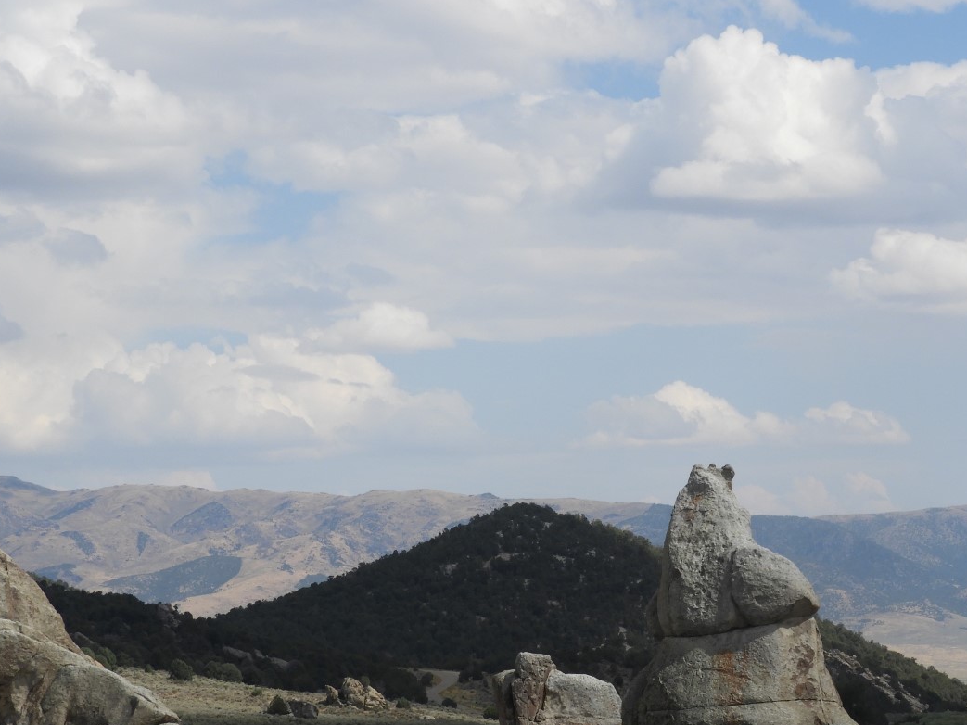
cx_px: 624
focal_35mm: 145
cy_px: 423
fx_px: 4050
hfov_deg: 13.6
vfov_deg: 10.2
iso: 100
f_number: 4.8
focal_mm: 18.8
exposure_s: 1/1000
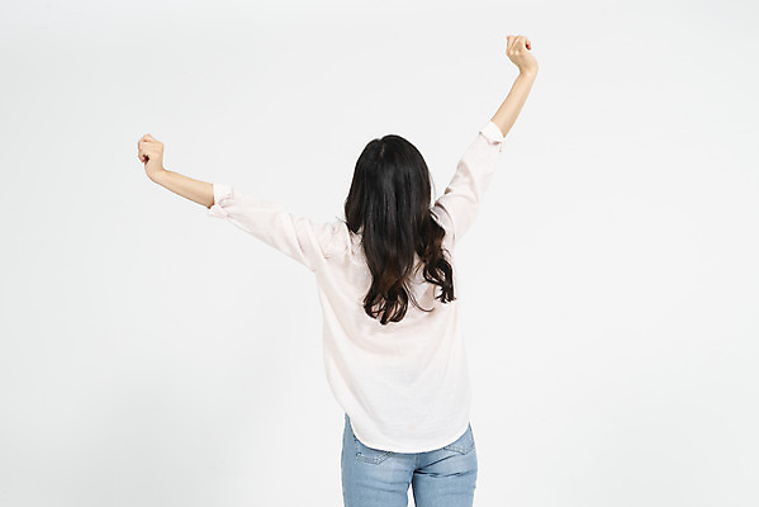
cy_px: 254
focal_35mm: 48
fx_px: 1012
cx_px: 380
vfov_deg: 28.1
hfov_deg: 41.1
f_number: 14
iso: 100
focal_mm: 48
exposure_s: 1/125
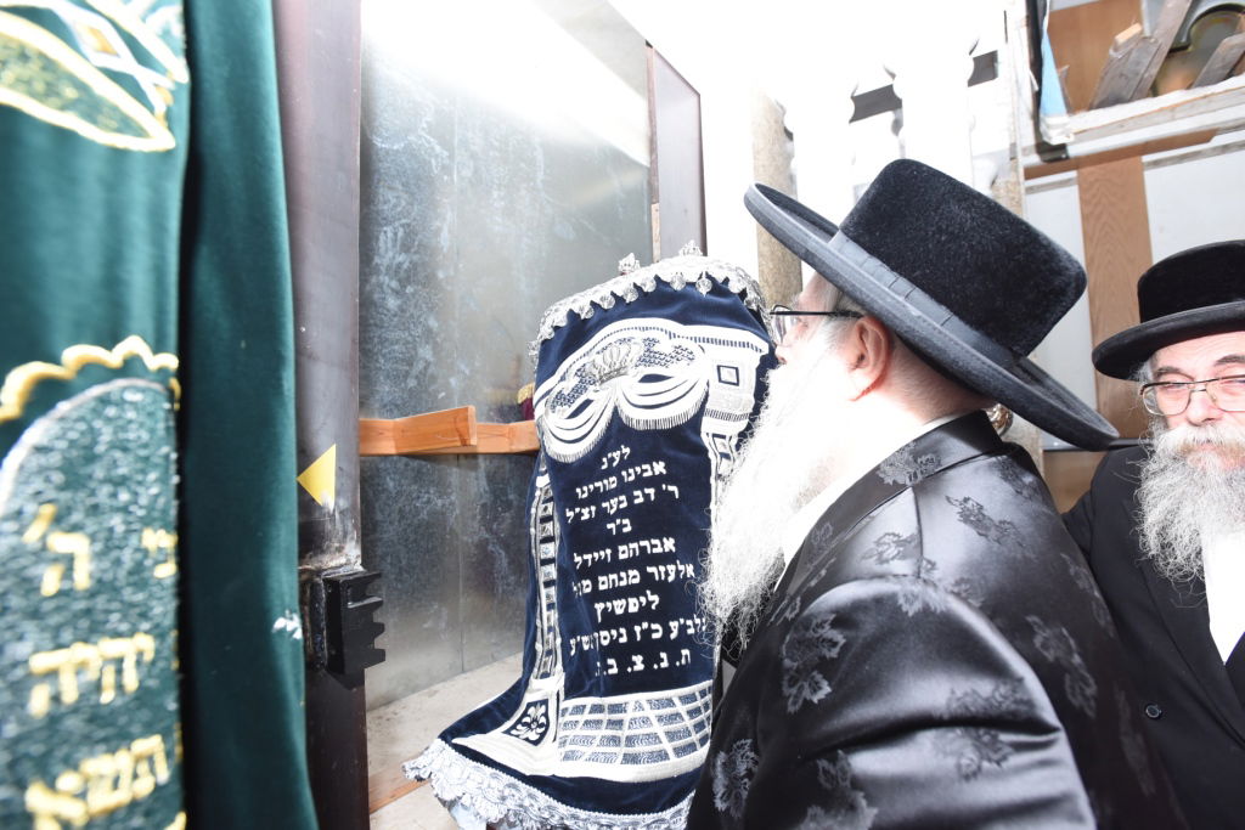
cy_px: 415
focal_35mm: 17
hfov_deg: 93.3
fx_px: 588
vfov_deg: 70.5
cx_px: 622
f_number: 5.6
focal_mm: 17
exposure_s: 1/160
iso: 1250
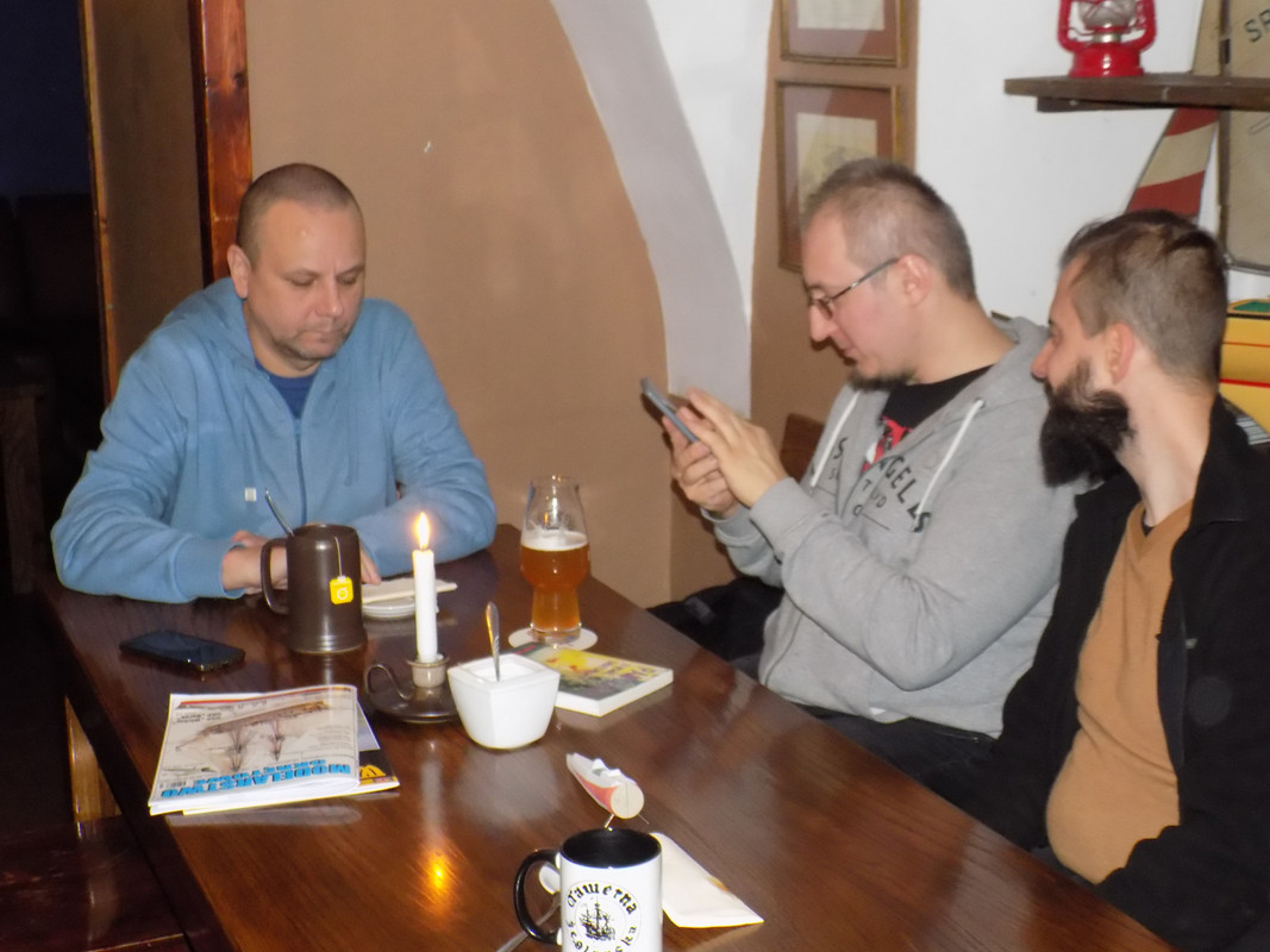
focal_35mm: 52
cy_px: 476
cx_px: 635
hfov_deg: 36.8
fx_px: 1908
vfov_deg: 28.0
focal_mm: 9.3
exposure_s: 1/30
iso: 560
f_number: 3.9
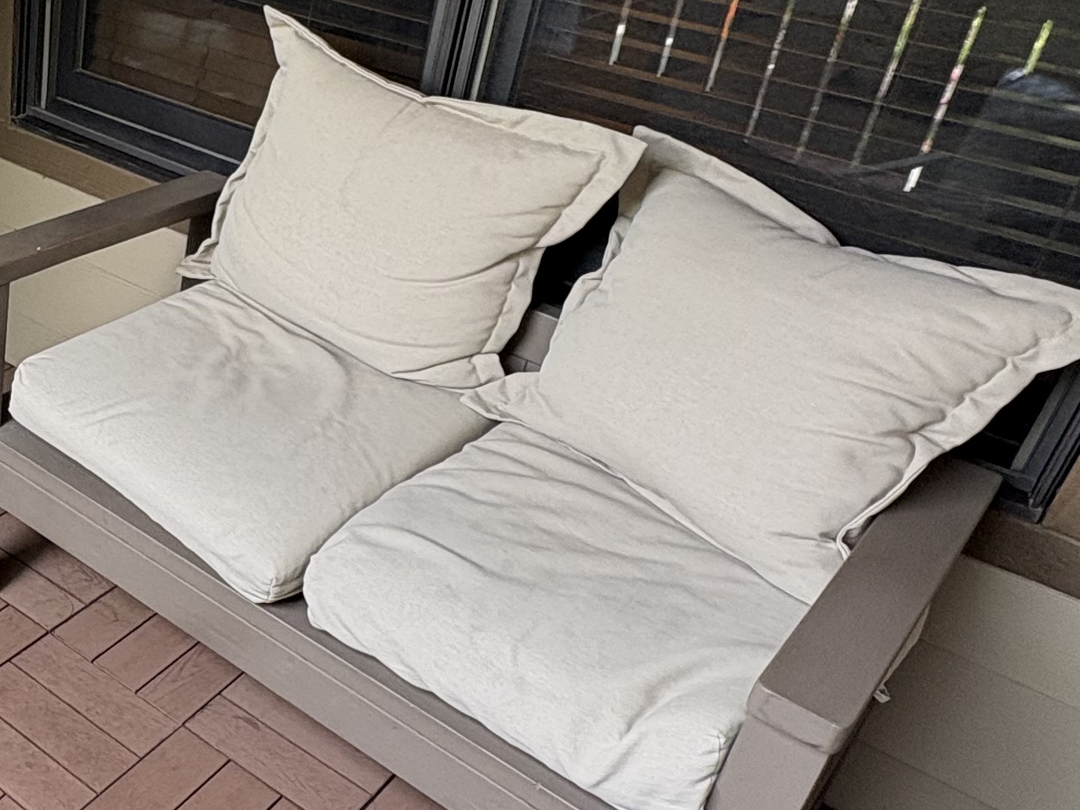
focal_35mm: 41
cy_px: 376
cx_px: 55
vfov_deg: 35.1
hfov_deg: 41.2
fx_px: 1279
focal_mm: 2.22
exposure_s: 1/99
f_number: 2.2
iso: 100
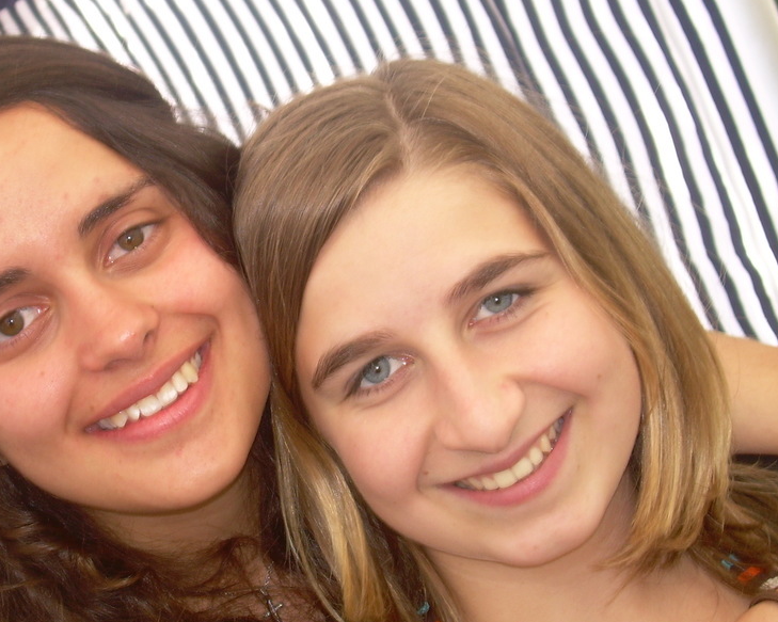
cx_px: 260
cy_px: 304
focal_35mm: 87
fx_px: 2003
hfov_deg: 21.9
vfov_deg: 17.7
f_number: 3.6
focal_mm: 11
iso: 50
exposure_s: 1/30
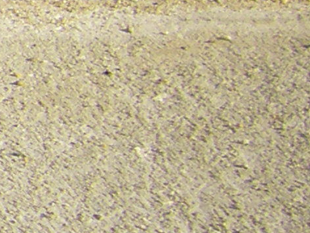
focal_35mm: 262
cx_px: -670
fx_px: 2347
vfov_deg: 5.6
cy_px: -108
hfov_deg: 6.7
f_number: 7
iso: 64
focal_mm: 6.3
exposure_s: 1/200
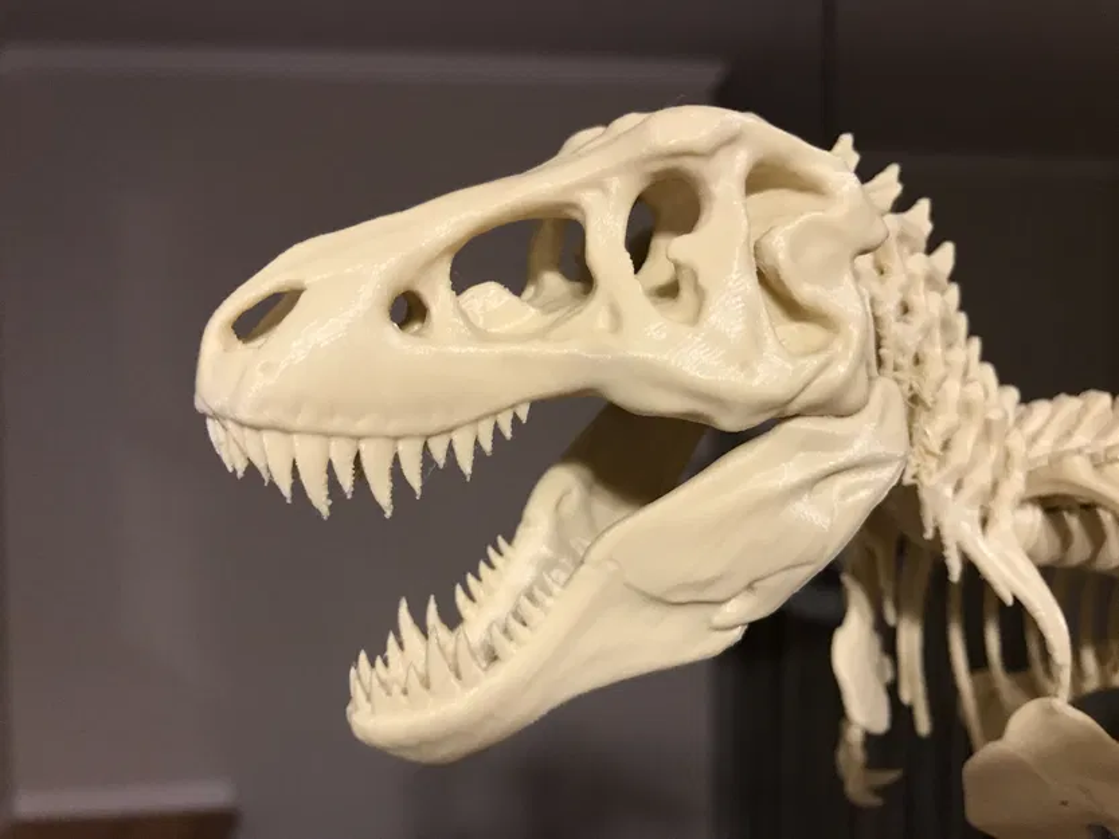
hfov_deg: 63.4
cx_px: 560
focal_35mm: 28
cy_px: 420
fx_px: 905
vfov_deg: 49.8
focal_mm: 3.99
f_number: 1.8
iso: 100
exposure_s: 1/15
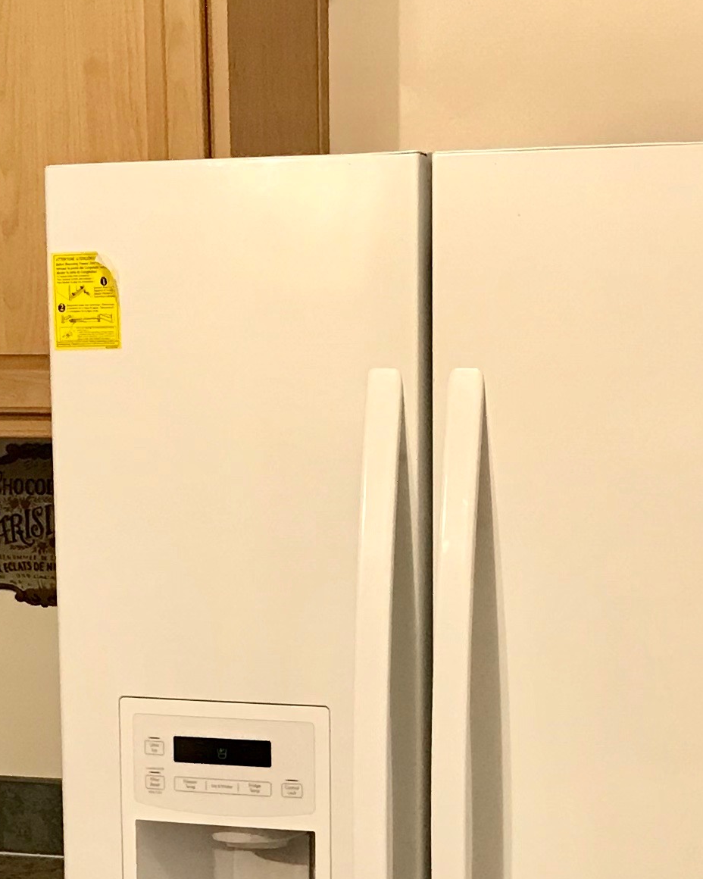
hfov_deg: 16.2
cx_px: 449
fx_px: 2471
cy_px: 844
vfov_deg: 19.7
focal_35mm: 95
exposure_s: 1/15
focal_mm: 3.99
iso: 50
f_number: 1.8
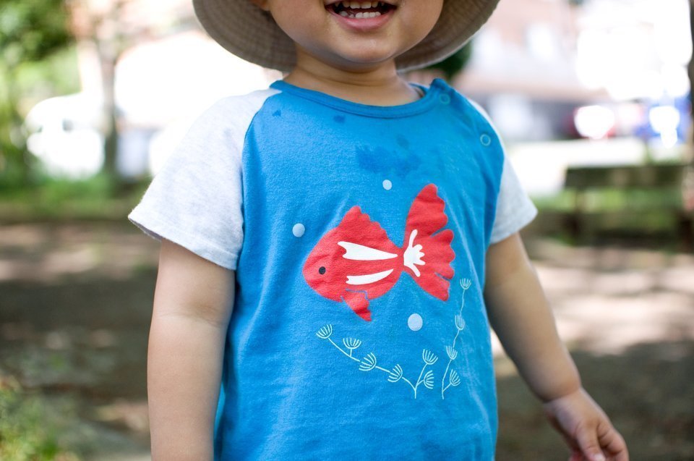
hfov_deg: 43.7
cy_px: 230
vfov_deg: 29.8
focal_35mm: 45
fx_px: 866
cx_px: 347
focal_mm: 30
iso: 200
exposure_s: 1/1000
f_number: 2.5
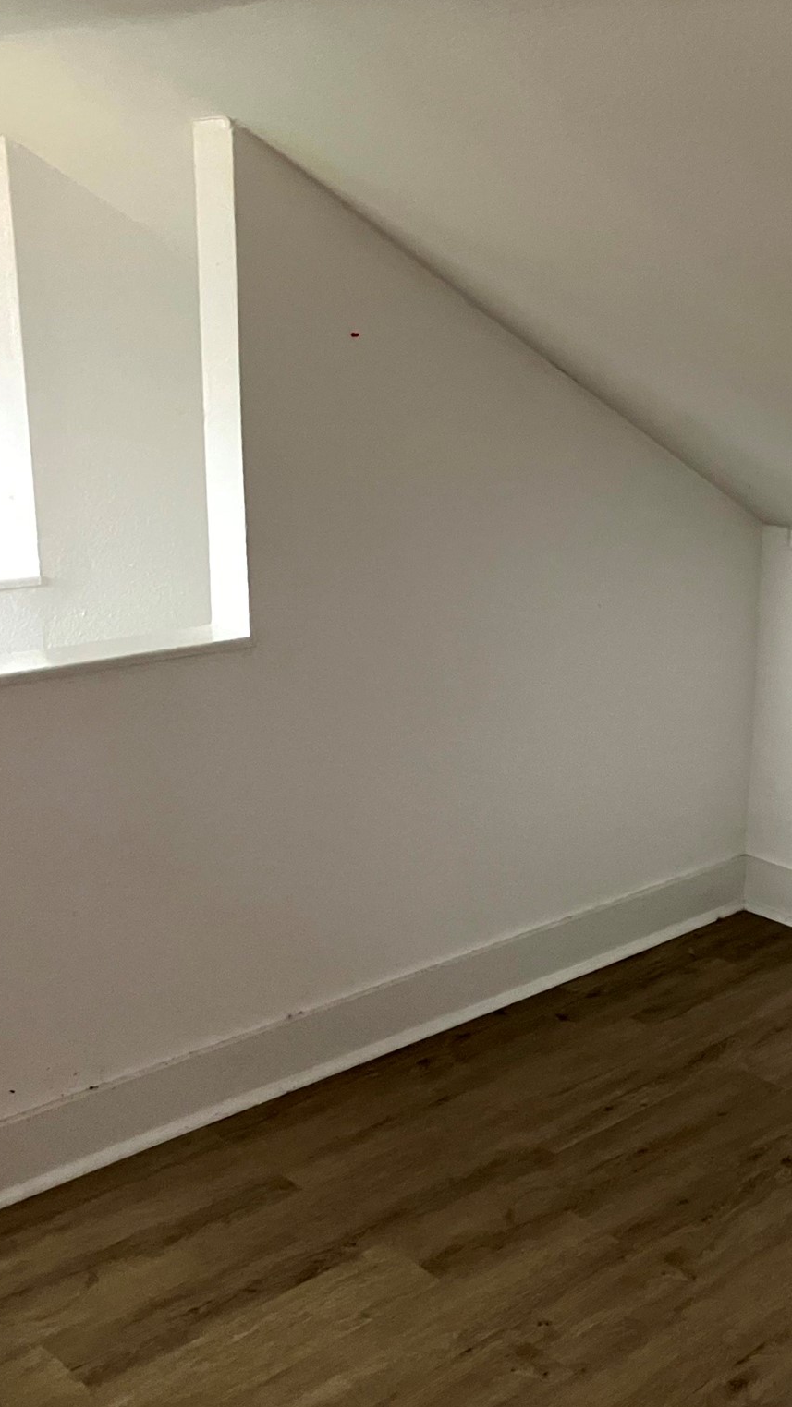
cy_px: 703
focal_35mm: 41
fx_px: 1530
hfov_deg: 28.0
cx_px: 695
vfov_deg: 49.4
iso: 320
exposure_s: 1/48
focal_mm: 3.99
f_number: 1.8
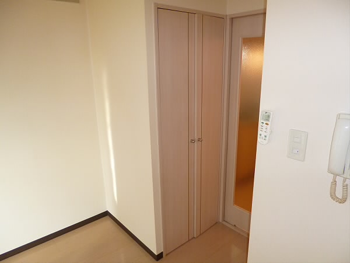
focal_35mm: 24
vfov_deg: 56.8
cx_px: 175
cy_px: 132
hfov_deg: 71.6
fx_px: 243
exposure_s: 1/60
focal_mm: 4.3
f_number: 2.5
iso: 320
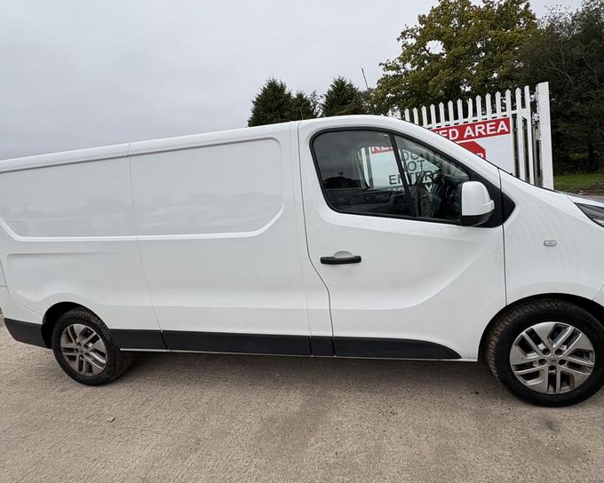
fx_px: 322
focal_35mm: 18
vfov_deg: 73.6
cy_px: 218
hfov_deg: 85.8
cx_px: 346
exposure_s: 1/582
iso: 40
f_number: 2.2
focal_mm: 2.22
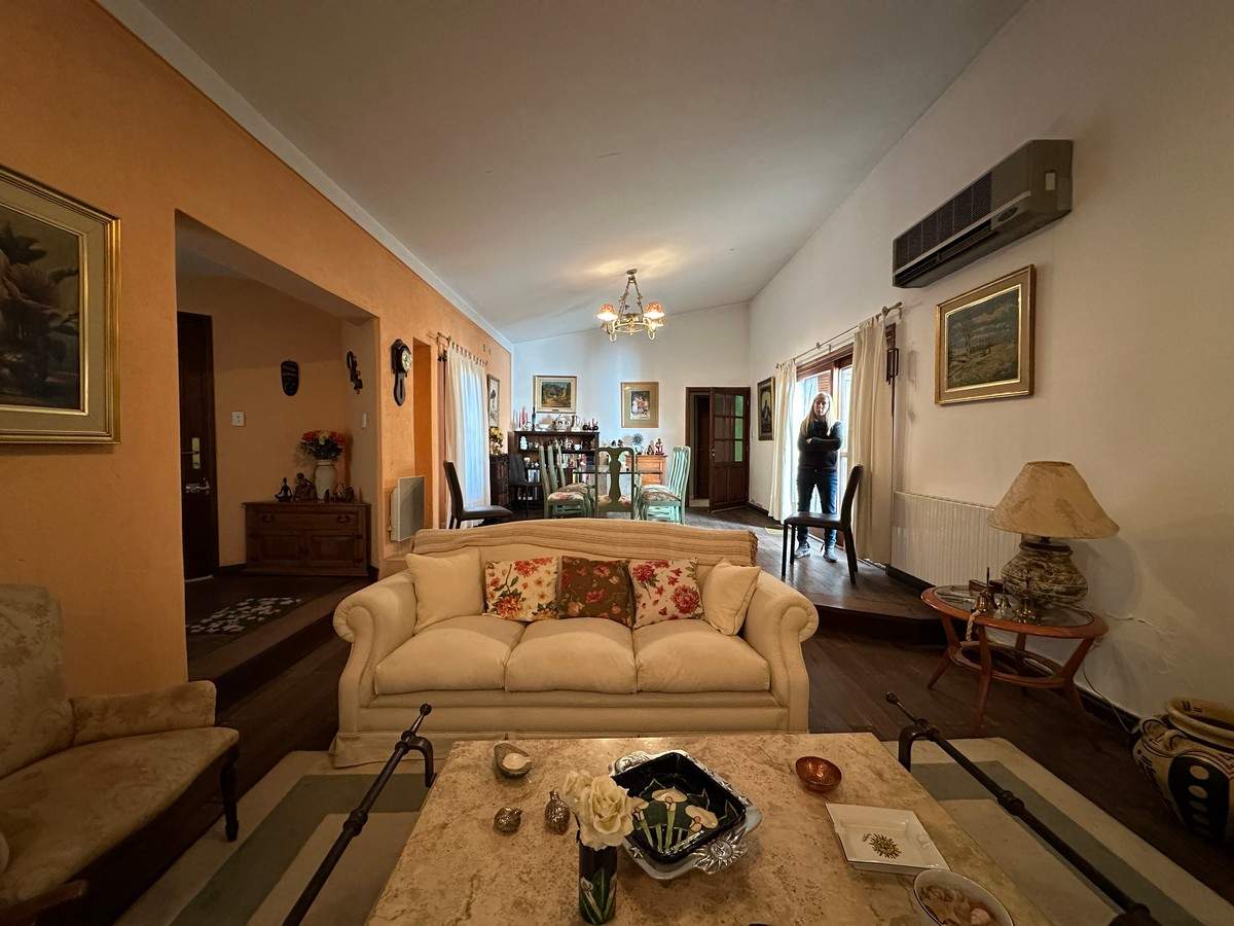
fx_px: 499
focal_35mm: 14
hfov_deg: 102.1
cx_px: 617
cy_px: 463
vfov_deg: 85.7
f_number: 2.2
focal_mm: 2.22
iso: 640
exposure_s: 1/50
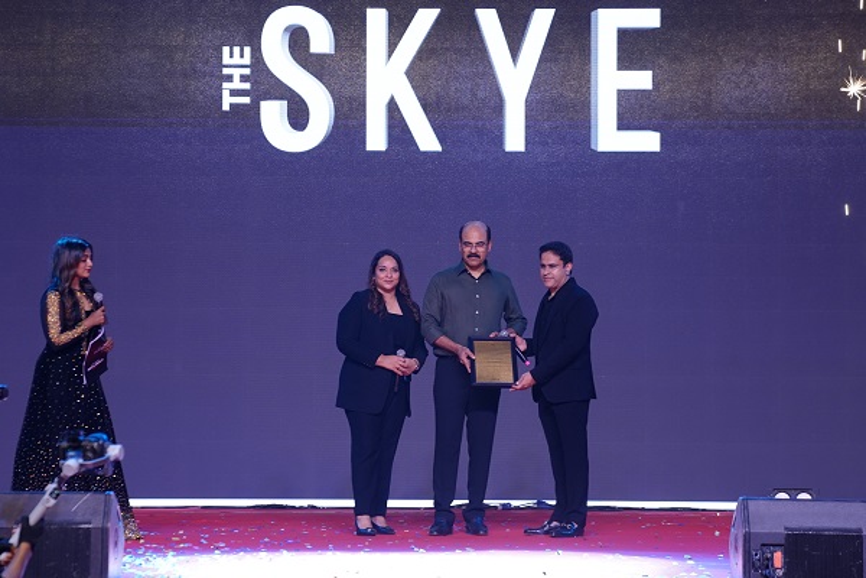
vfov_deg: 13.3
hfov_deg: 19.8
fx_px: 2478
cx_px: 433
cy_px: 289
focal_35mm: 103
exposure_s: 1/160
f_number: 4
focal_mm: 69
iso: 400
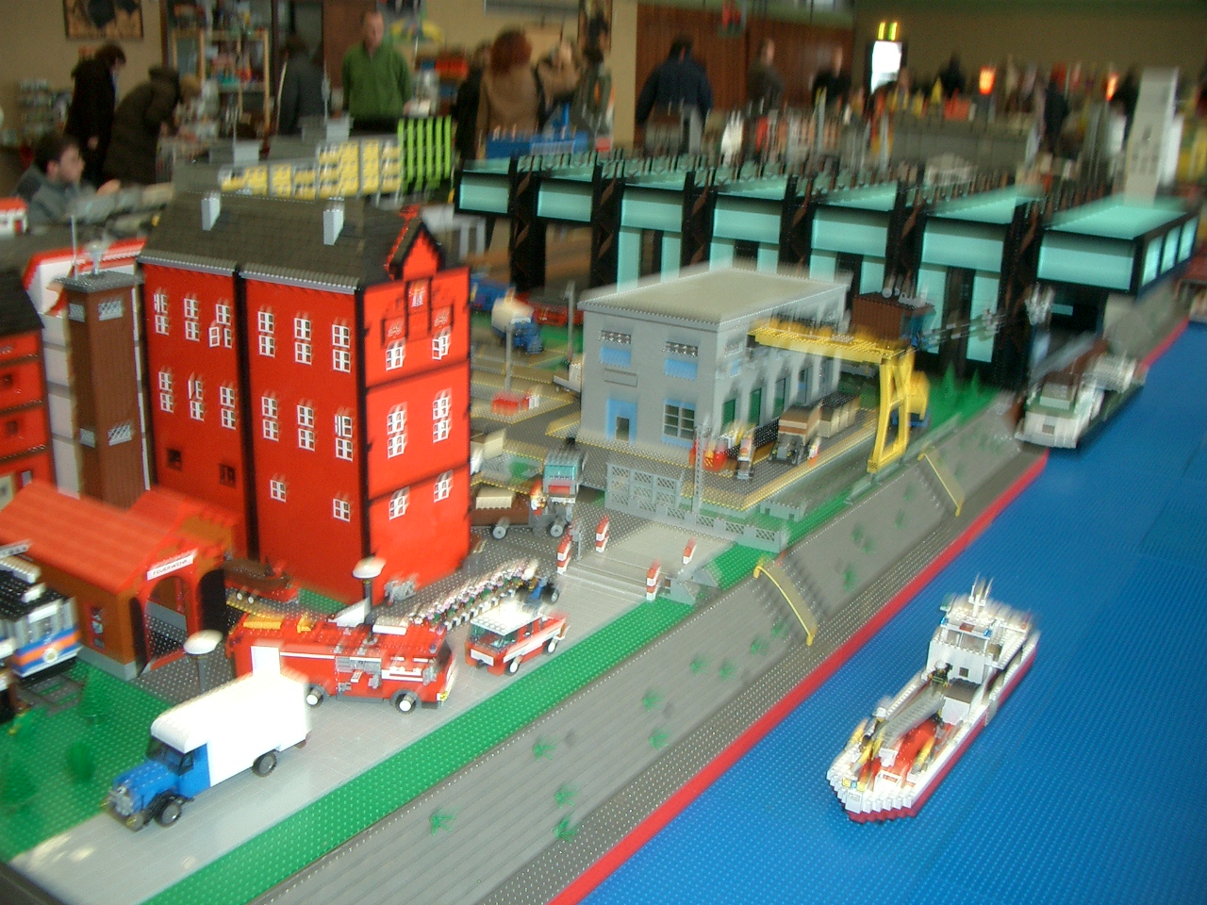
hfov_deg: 52.6
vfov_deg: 40.7
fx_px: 1220
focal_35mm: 35
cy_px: 452
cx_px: 604
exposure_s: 1/40
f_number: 2.6
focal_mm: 5.8
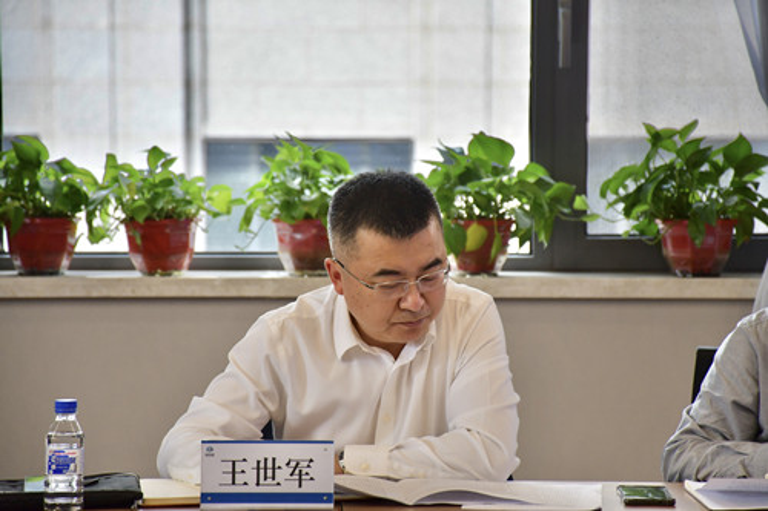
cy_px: 256
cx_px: 384
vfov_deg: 7.0
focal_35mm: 195
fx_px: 4158
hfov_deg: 10.6
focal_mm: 130
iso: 800
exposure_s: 1/320
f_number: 5.6
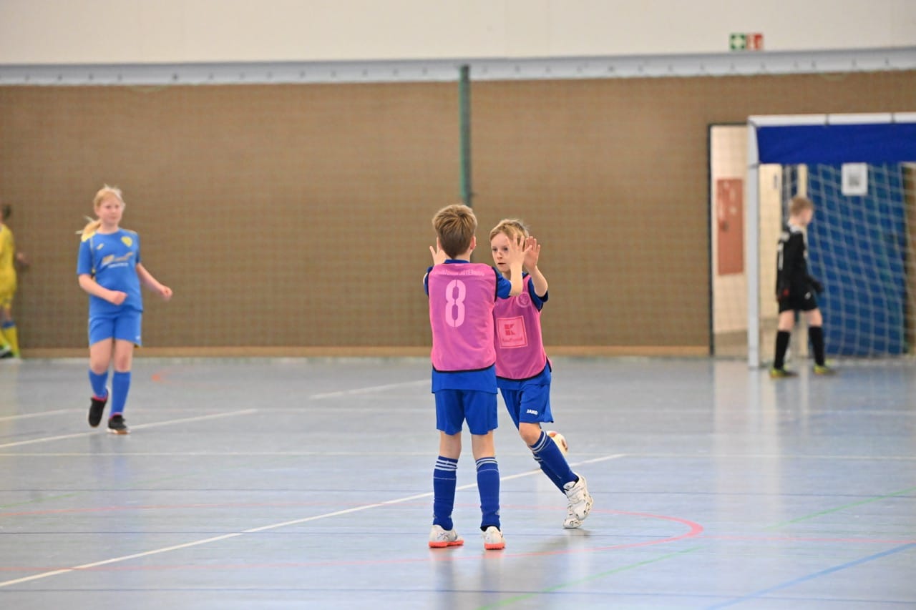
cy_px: 305
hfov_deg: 10.5
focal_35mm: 195
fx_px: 4961
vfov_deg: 7.0
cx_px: 458
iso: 8000
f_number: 3.5
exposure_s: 1/1000
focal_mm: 195
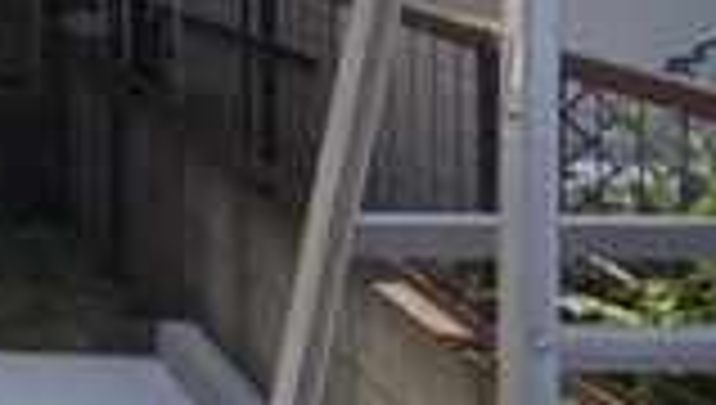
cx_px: -572
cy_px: -86
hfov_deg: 14.7
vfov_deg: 9.5
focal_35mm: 127
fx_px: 2415
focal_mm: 4.15
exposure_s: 1/2326
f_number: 2.2
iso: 32
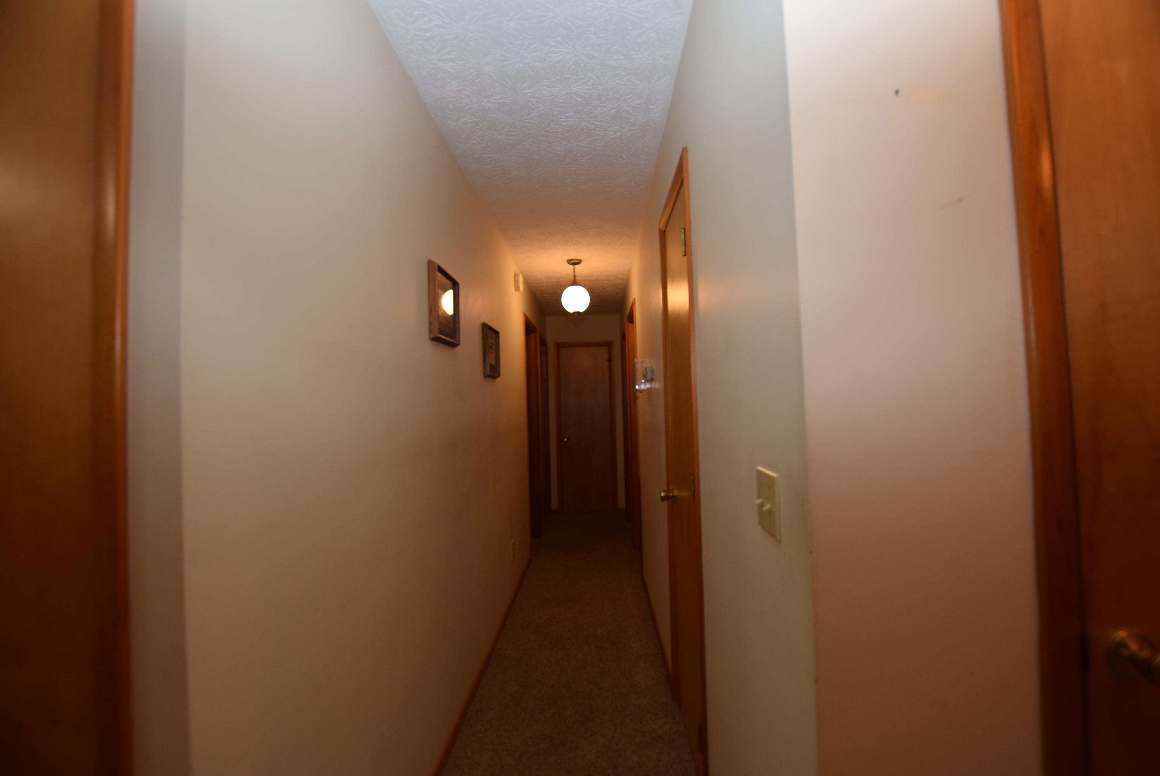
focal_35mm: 15
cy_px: 388
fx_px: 484
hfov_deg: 100.3
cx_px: 580
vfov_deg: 77.4
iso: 450
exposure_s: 1/60
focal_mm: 10
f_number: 3.5
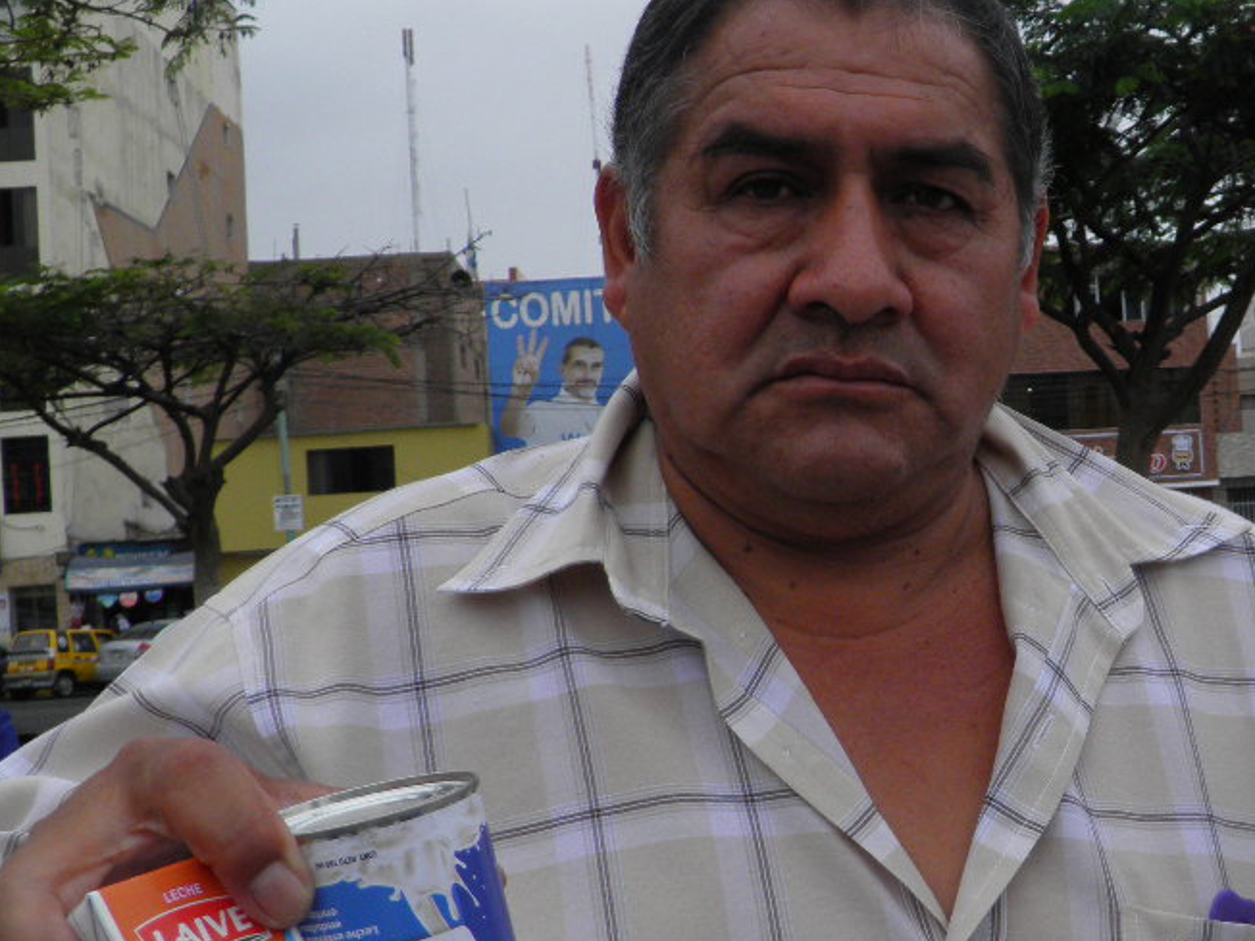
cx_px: 978
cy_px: 560
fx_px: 1994
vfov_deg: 26.5
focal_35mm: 55
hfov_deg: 34.0
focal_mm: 4.9
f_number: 2.8
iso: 50
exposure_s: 1/1000
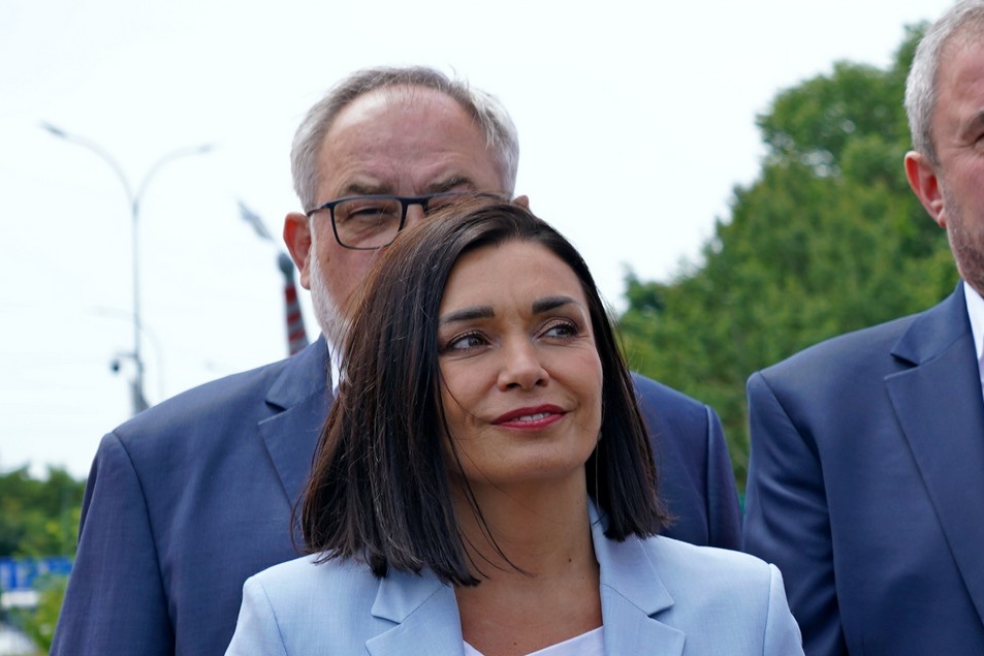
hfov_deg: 15.0
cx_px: 1230
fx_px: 3580
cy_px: 499
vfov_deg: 10.4
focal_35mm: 131
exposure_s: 1/250
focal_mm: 52
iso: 100
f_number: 6.3
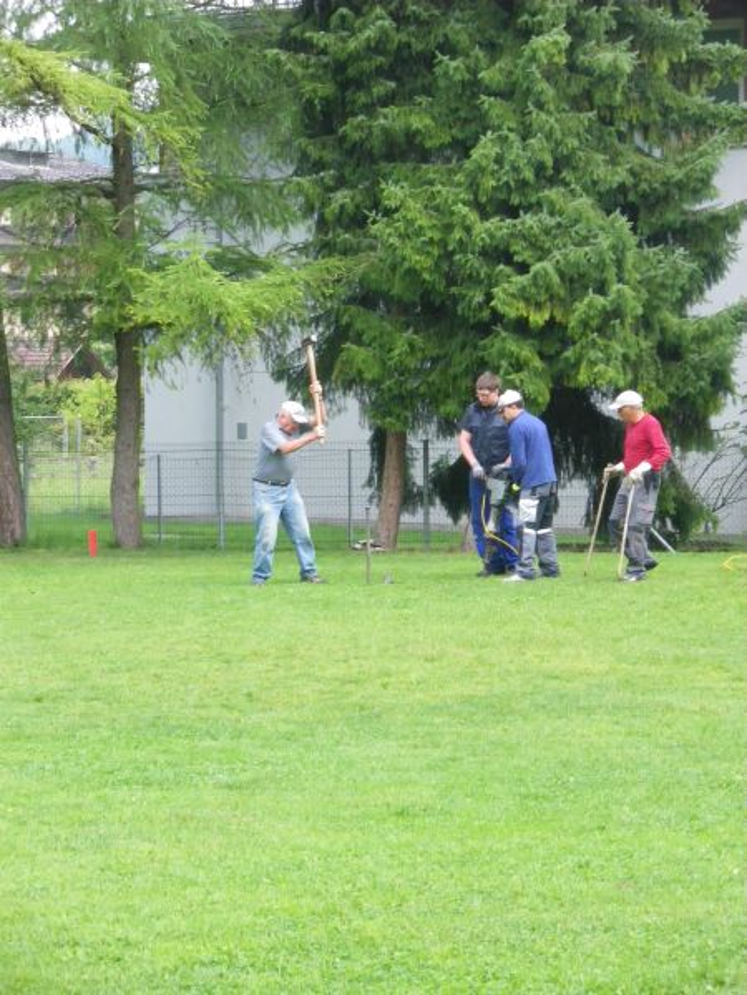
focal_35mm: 120
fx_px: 3453
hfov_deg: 12.3
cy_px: 498
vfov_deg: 16.4
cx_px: 374
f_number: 5.2
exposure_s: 1/125
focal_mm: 21.3
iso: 320
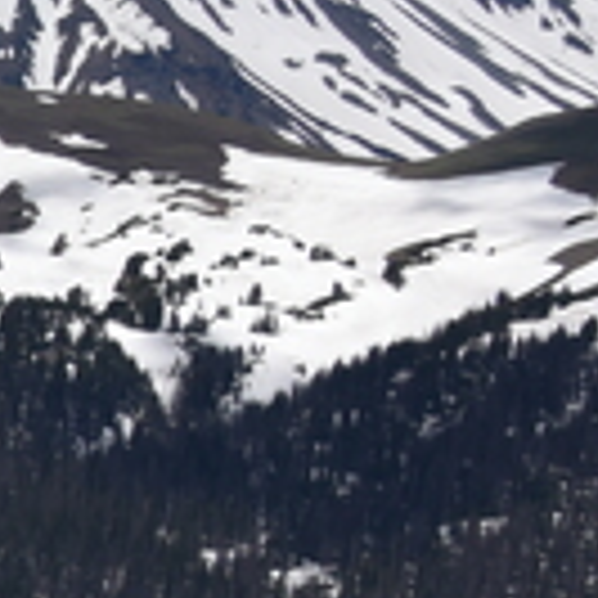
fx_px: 7036
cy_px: 859
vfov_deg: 4.8
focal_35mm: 360
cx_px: -1825
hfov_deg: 4.5
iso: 100
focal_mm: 44
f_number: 10
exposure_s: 1/400
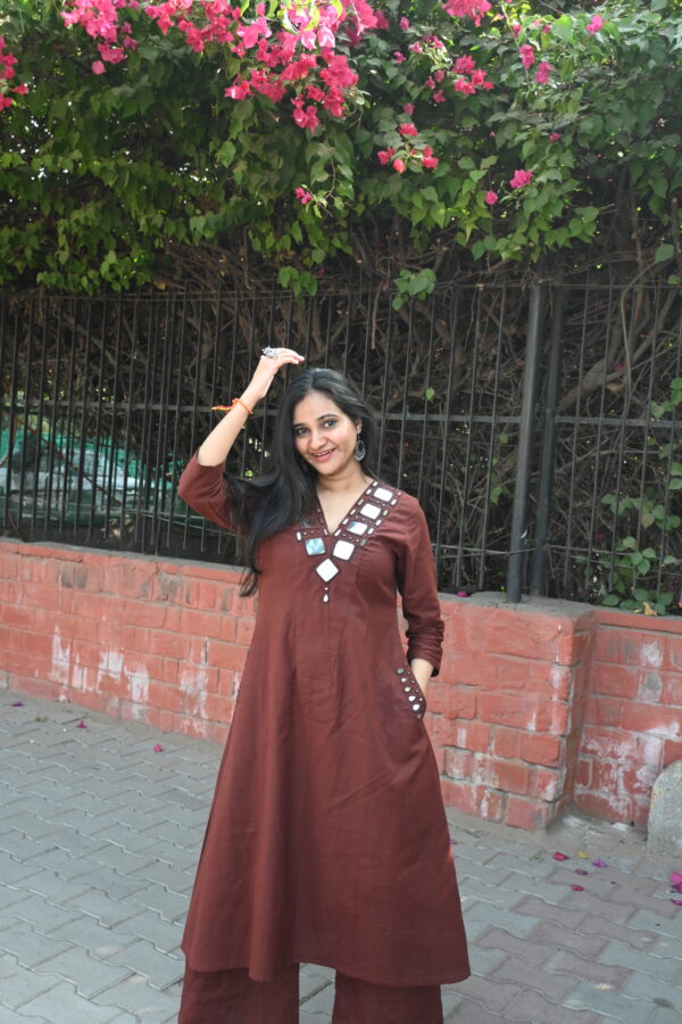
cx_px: 341
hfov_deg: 38.4
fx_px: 980
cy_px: 512
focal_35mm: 34
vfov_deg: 55.1
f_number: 4.2
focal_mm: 23
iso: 400
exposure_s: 1/250
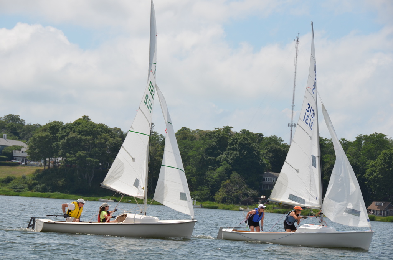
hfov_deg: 13.1
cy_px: 130
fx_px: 1716
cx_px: 196
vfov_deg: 8.7
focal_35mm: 158
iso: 100
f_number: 9
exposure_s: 1/320
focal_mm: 105
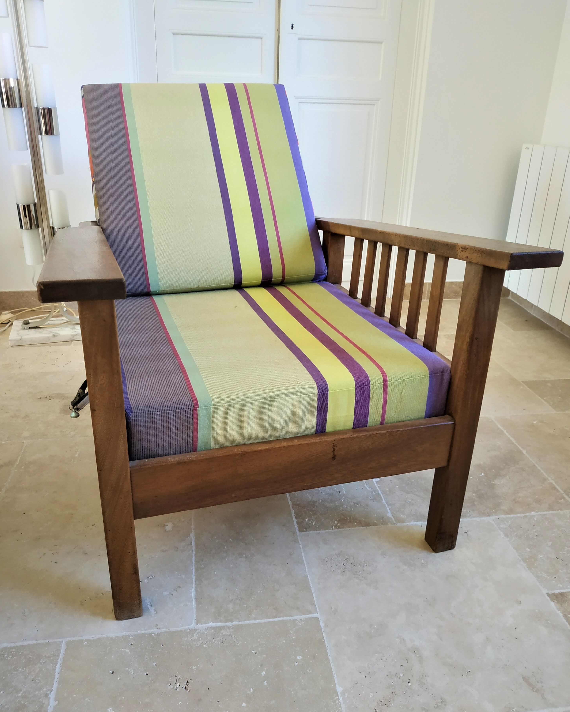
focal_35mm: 26
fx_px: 548
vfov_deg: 66.0
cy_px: 359
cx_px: 276
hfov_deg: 54.9
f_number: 1.9
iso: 250
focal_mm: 3.94
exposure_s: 1/50
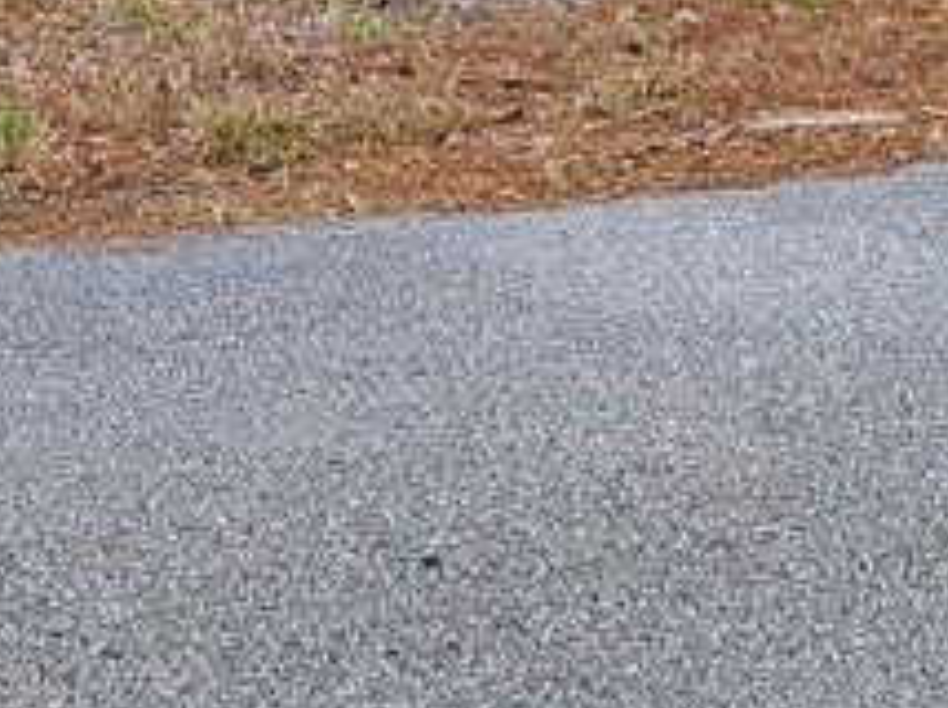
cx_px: 142
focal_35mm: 172
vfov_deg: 7.9
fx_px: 4705
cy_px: -1075
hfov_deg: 11.4
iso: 12
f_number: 1.8
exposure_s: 1/212
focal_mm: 6.4
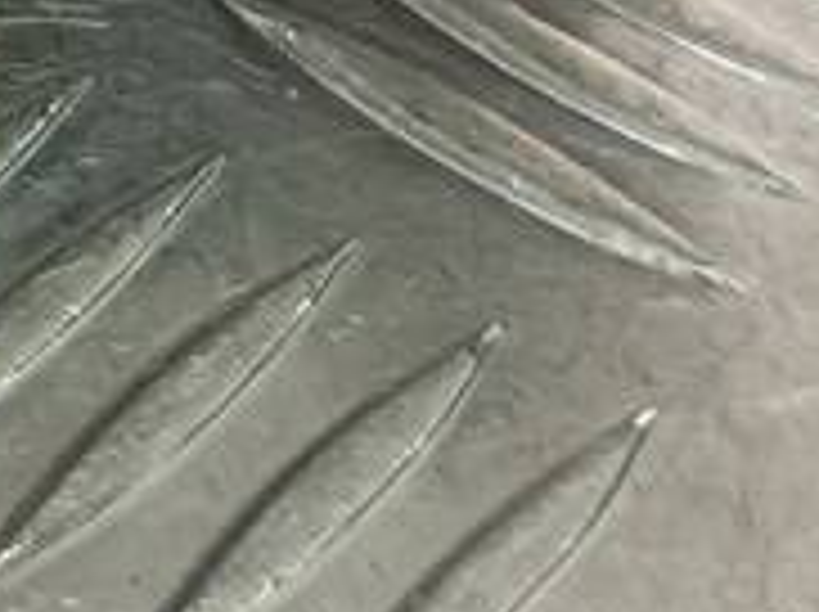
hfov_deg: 12.0
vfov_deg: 8.9
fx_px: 3592
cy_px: -806
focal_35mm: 152
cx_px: -639
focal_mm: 4.11
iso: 153
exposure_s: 1/100
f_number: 1.6
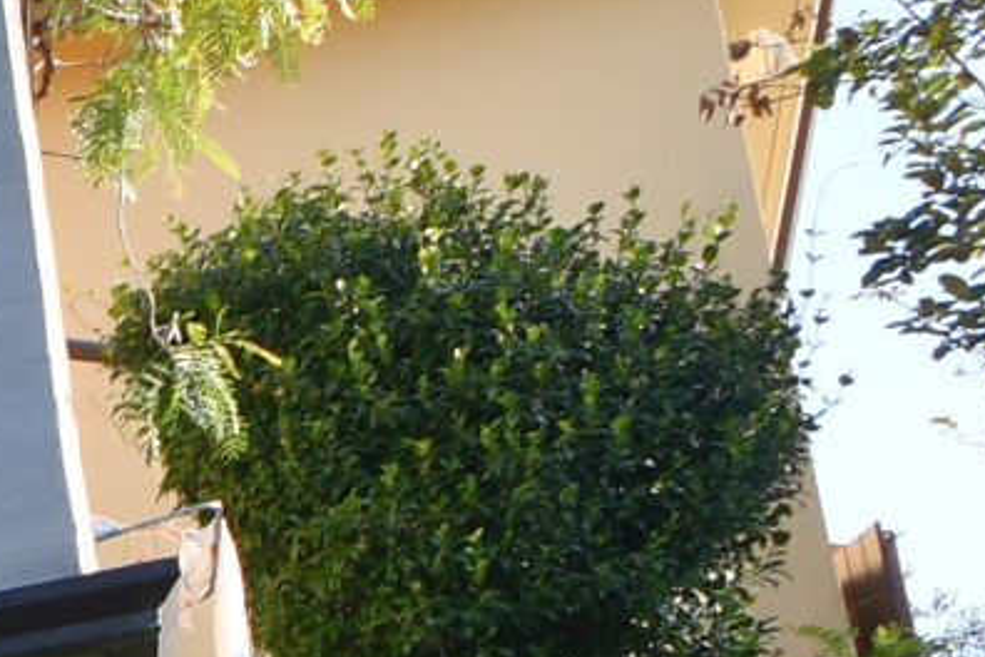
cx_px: -1669
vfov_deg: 12.8
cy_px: 1198
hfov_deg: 12.8
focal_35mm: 97
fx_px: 2654
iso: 200
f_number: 7.1
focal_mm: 10
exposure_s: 1/250
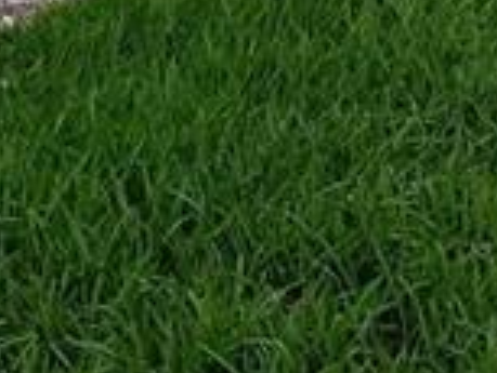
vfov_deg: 7.7
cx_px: 227
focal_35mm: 187
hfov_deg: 10.6
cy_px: -347
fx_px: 2687
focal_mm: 4.27
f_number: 1.8
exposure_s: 1/612
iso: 100
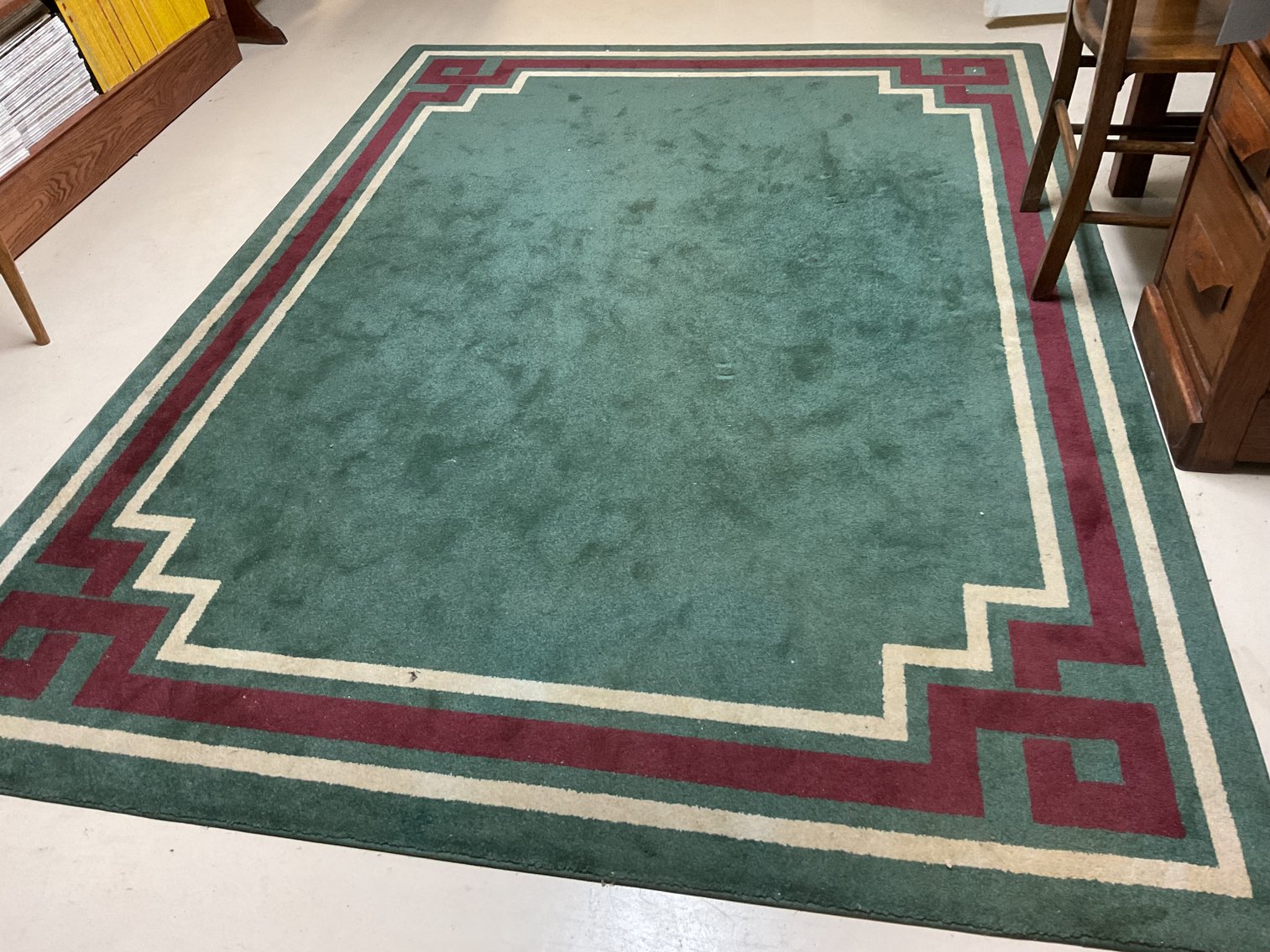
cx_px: 635
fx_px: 1064
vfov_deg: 48.2
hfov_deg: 61.7
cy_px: 476
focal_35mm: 29
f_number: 1.8
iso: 200
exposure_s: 1/60
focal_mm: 3
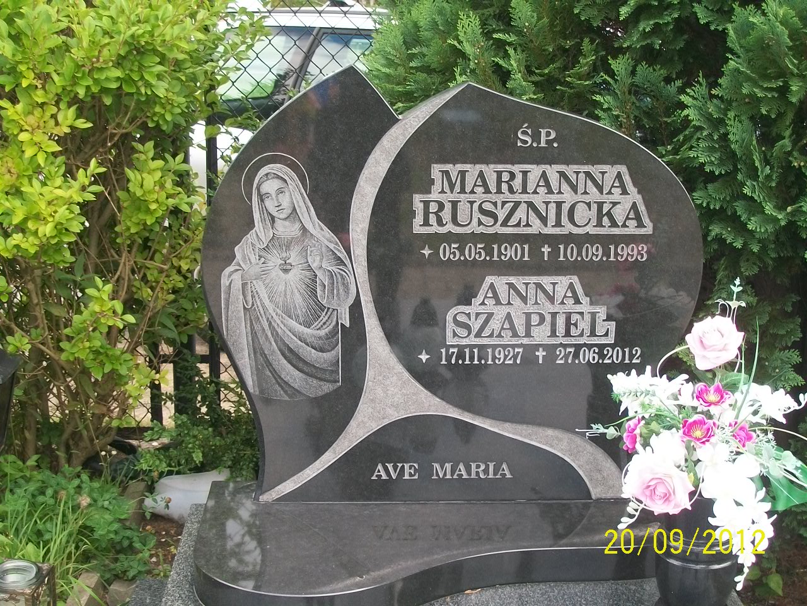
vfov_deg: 26.1
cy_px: 303
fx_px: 1306
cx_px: 404
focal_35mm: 56
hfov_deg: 34.3
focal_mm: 9.4
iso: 80
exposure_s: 1/80
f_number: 3.4
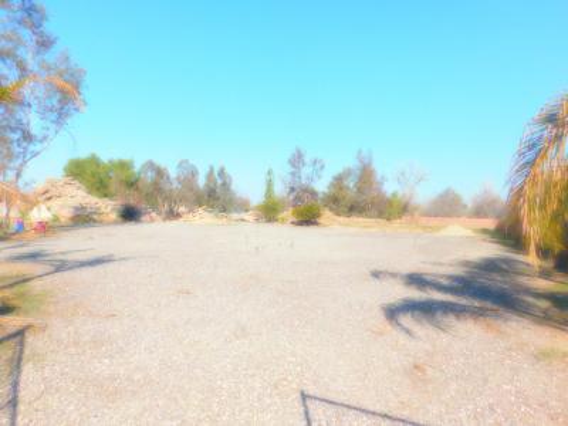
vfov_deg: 58.9
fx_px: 377
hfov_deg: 73.9
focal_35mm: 23
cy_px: 213
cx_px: 284
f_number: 3
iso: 125
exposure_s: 1/1250
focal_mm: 4
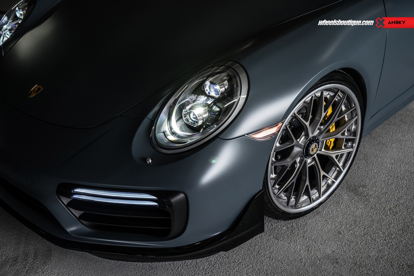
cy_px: 138
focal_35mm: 43
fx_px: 495
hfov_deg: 45.4
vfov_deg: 31.2
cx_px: 207
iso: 500
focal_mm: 43
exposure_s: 1/60
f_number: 4
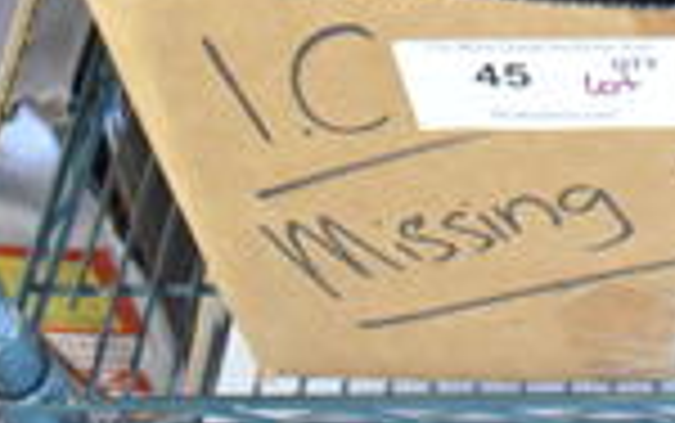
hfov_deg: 22.5
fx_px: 1620
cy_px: -279
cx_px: 702
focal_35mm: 88
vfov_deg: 13.7
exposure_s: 1/80
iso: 12800
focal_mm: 18
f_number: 3.5
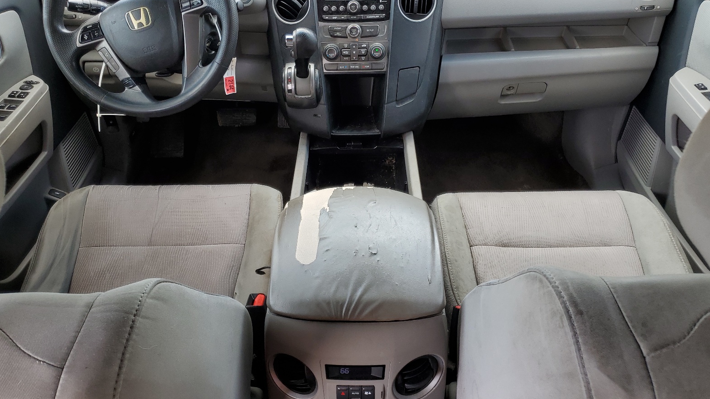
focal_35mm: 29
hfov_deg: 66.1
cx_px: 348
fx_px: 546
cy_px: 165
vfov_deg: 40.0
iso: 50
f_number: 1.5
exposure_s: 1/143
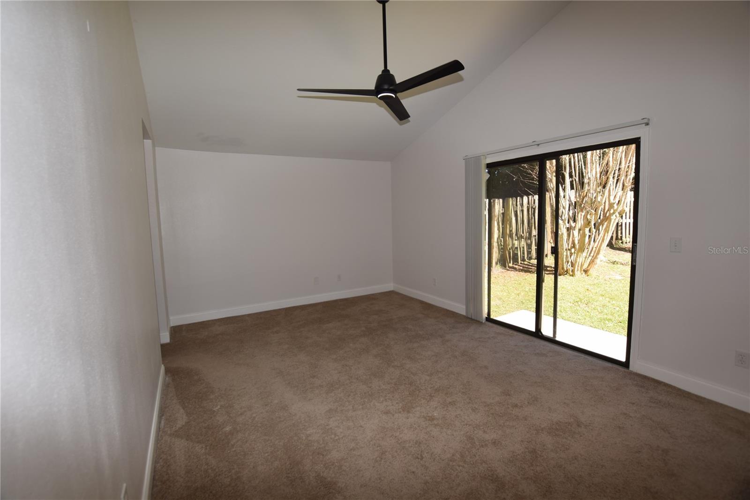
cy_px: 250
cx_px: 375
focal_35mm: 15
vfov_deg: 77.3
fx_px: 312
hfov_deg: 100.4
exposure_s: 1/125
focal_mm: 10
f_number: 5.6
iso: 180
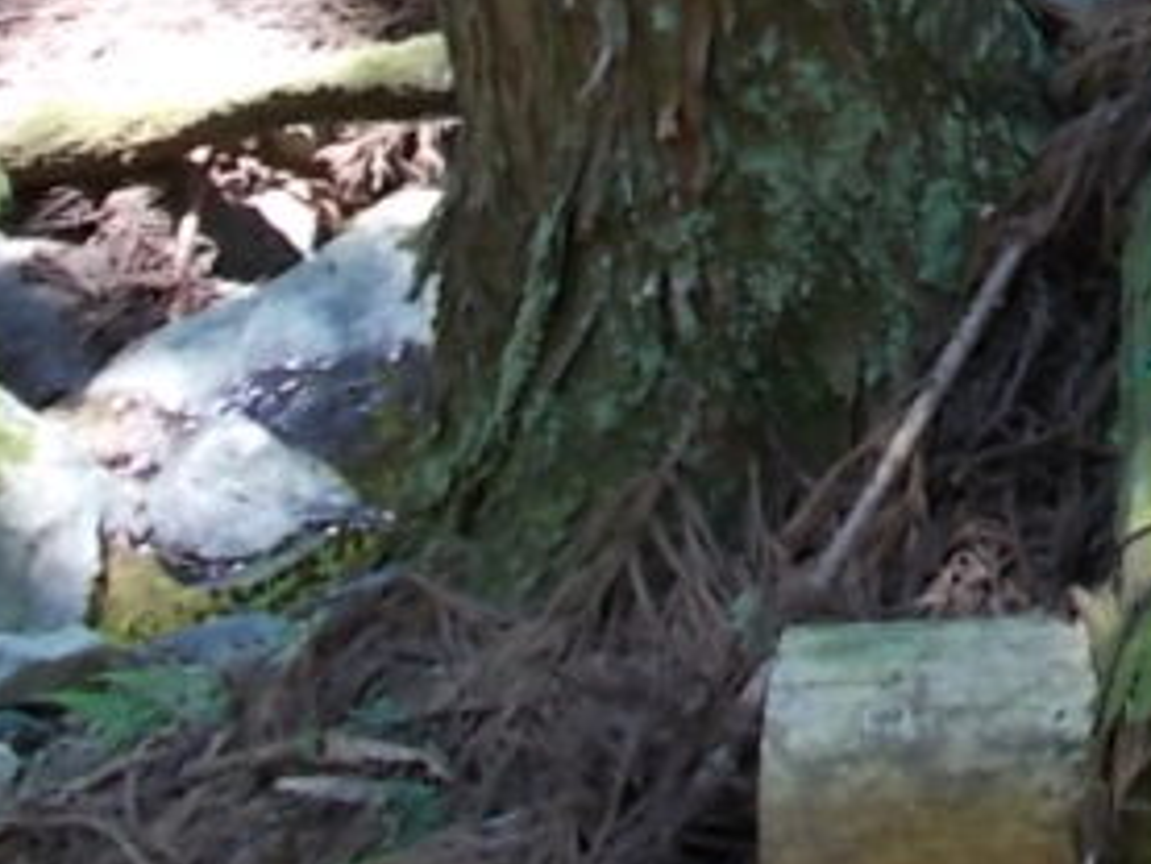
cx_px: 1413
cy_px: -586
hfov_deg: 19.2
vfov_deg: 14.0
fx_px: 3193
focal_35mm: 96
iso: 80
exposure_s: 1/25
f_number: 3.2
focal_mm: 4.6
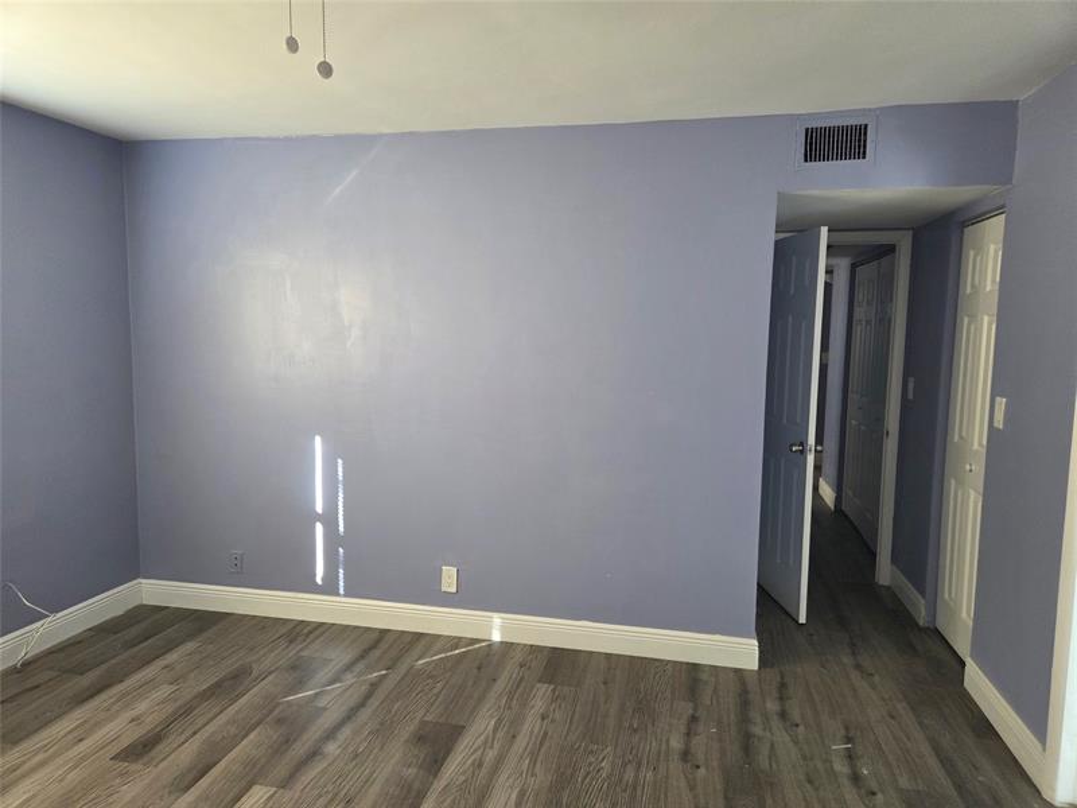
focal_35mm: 23
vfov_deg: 58.9
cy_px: 404
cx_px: 538
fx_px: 716
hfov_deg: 73.9
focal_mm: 5.4
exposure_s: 1/180
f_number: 1.8
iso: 200
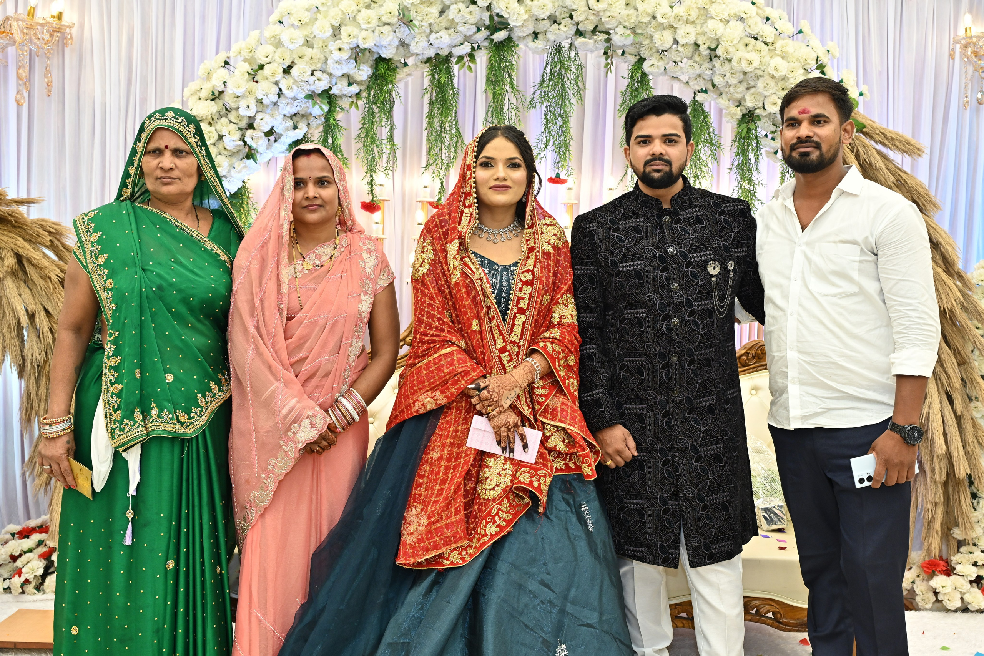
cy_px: 328
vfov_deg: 34.2
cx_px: 492
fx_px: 1066
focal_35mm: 39
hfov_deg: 49.6
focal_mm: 39
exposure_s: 1/160
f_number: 5.6
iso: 800
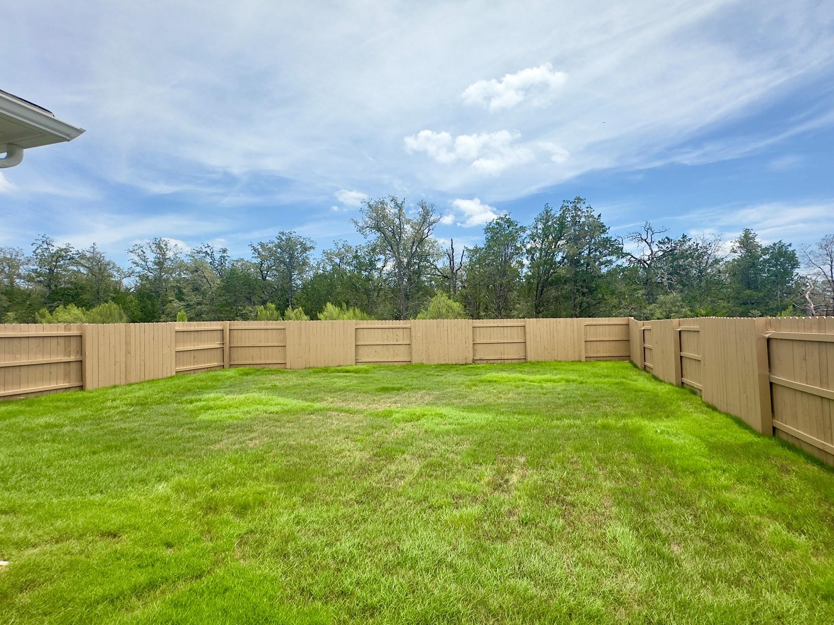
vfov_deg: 74.7
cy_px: 315
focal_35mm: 17
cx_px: 452
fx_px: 410
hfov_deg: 90.8
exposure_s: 1/1795
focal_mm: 2.22
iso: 50
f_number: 2.2
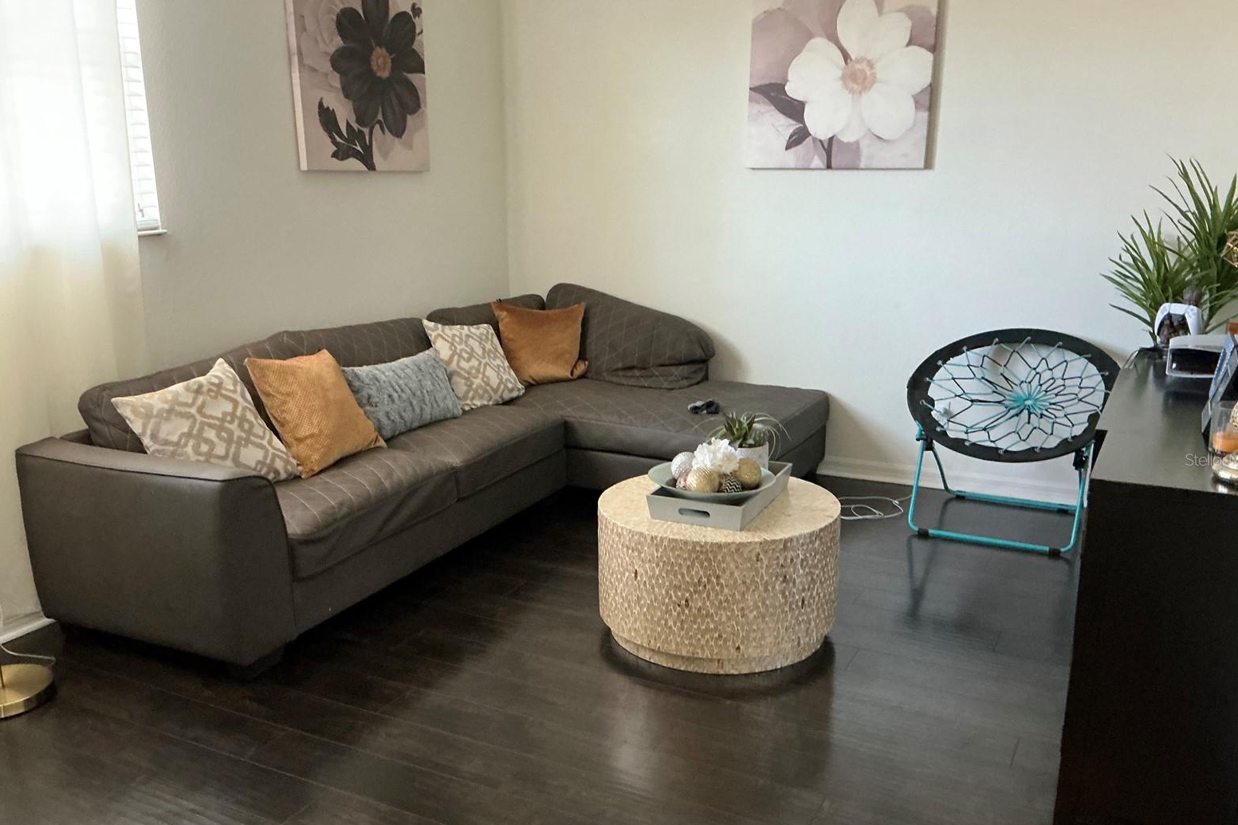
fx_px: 1031
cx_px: 623
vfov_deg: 43.5
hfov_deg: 61.9
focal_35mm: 30
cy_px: 459
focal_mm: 3
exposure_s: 1/40
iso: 250
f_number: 1.8
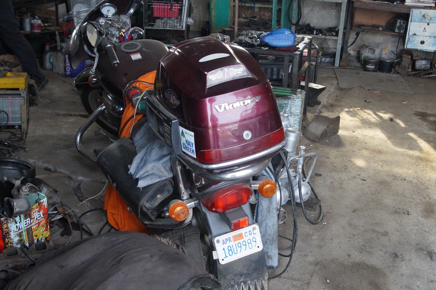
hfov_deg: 46.4
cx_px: 218
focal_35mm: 42
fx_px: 508
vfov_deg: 31.9
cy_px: 145
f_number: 7.1
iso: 1600
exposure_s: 1/200
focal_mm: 28
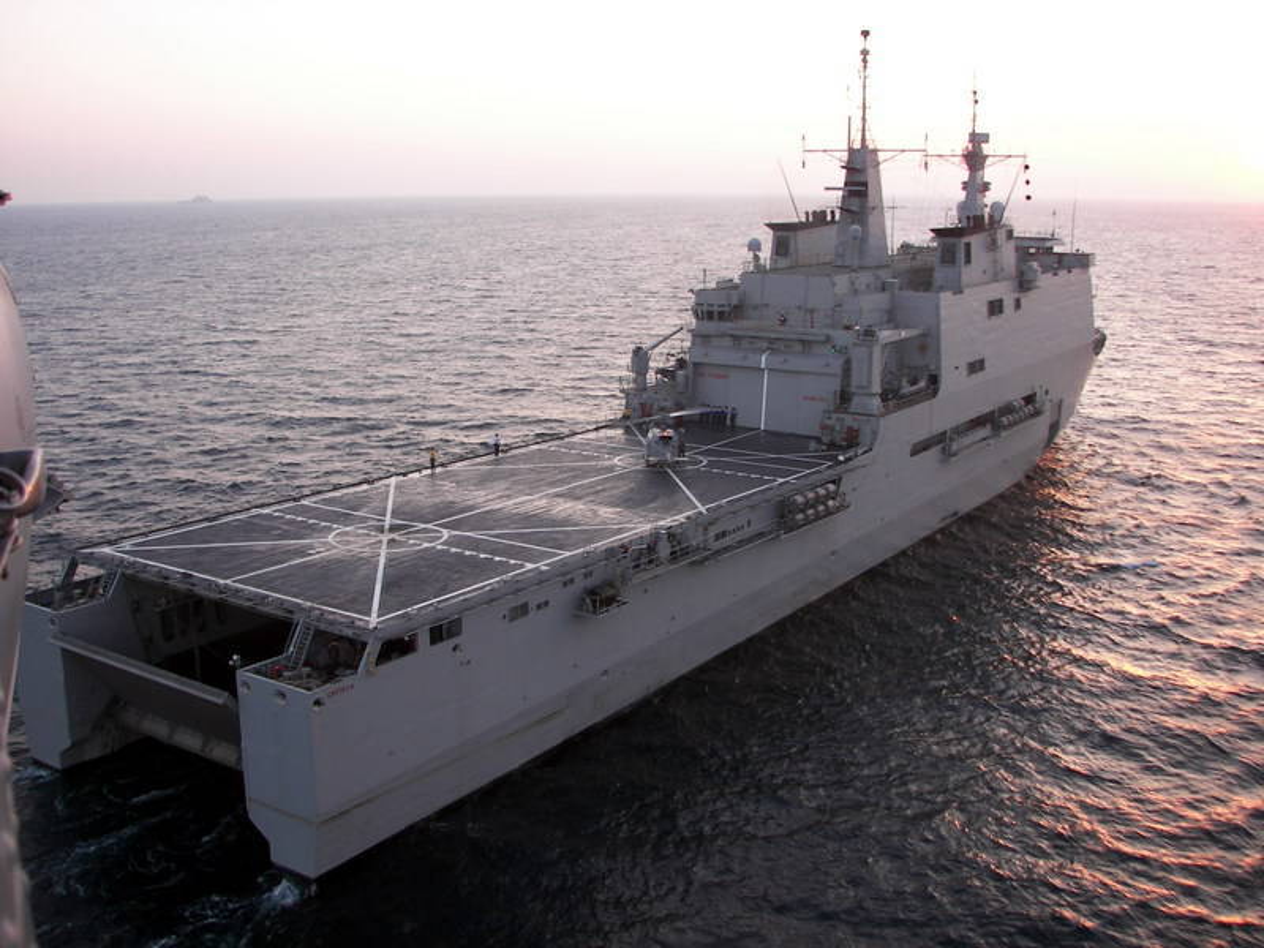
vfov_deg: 39.7
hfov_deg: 51.4
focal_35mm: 36
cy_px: 474
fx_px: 1315
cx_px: 632
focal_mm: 6
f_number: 2.8
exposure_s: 1/80
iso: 50
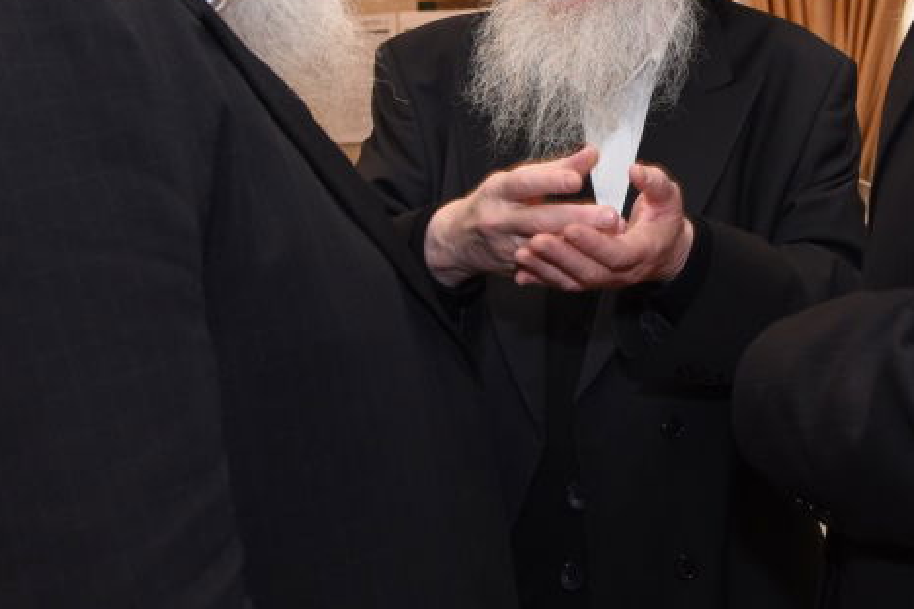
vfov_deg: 19.0
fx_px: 1777
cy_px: 13
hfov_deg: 28.6
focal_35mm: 70
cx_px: 643
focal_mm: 32
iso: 800
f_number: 5
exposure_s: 1/125
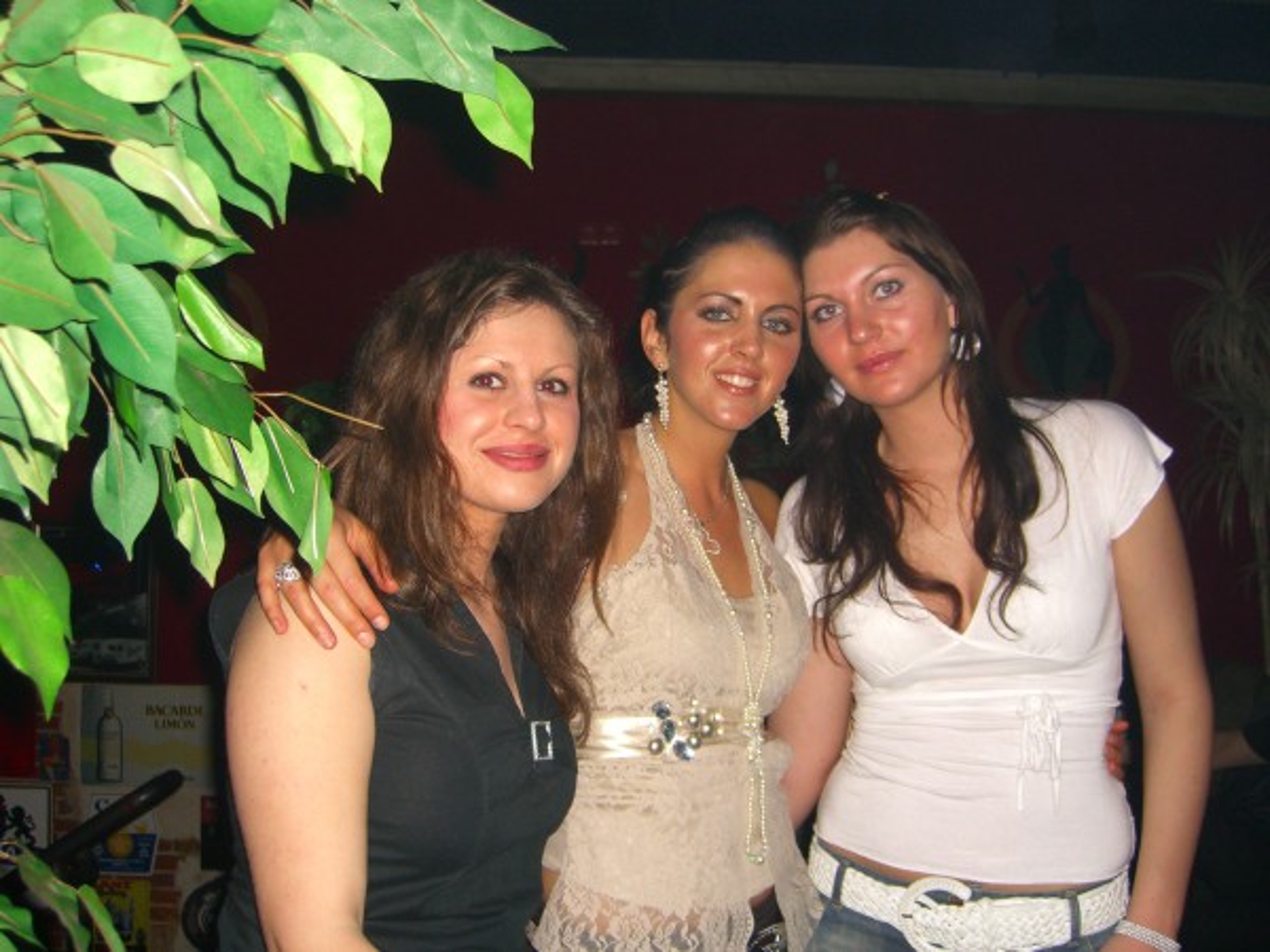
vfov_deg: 37.7
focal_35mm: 38
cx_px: 635
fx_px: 1394
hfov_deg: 49.0
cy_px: 476
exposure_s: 1/60
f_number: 2.8
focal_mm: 7.9
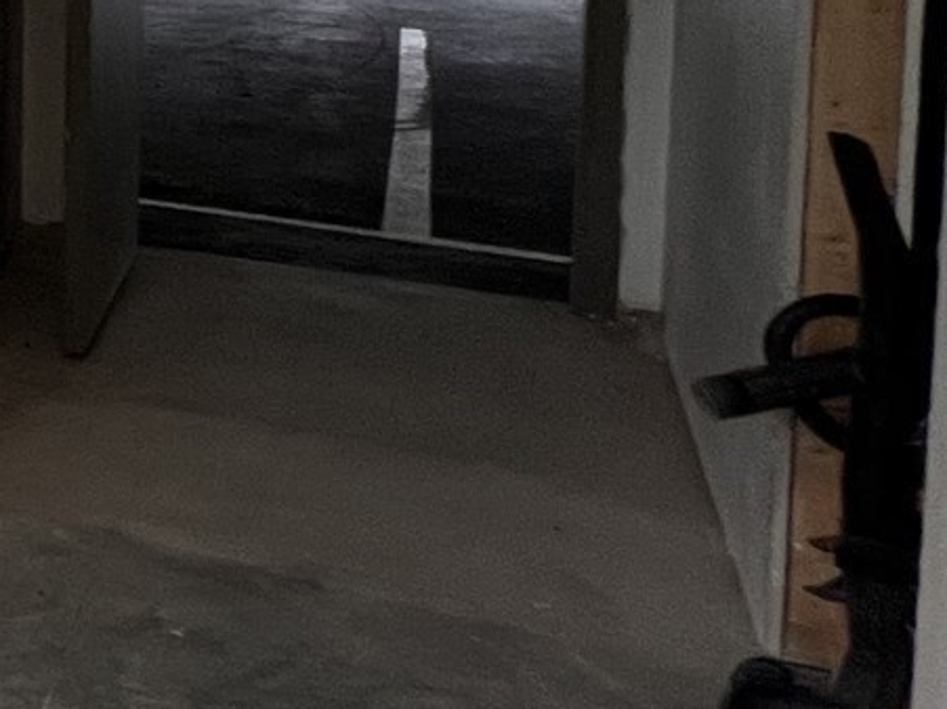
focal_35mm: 59
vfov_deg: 22.9
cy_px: -122
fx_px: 1614
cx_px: -1029
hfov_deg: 18.2
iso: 160
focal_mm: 1.57
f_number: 1.8
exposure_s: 1/120
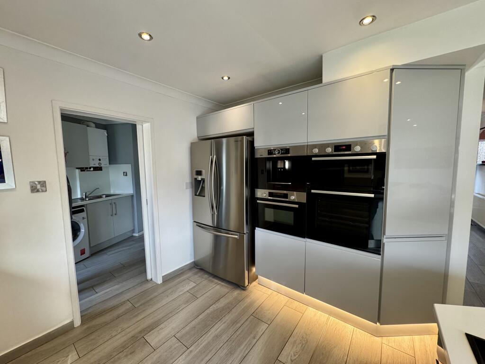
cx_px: 242
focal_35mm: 14
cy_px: 182
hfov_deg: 102.1
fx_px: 196
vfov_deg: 85.7
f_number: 2.2
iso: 200
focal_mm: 2.22
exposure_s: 1/100
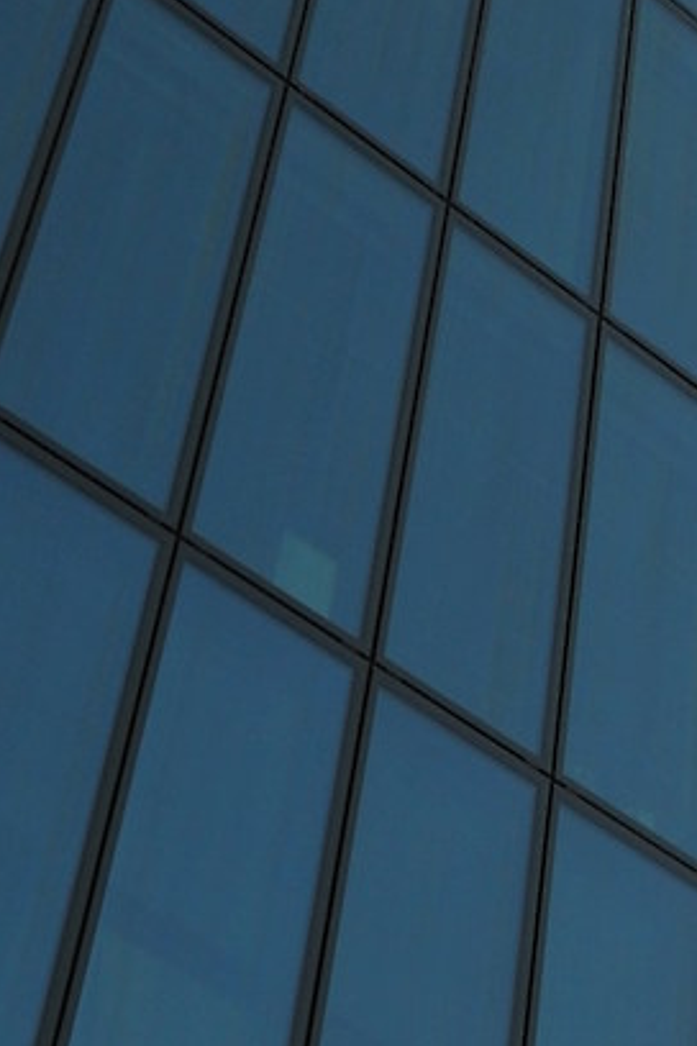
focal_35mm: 100
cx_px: 835
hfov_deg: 13.3
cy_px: -544
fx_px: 2904
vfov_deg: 18.1
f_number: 9
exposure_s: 1/250
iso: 200
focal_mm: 17
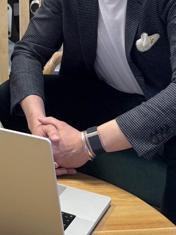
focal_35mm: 73
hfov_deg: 18.9
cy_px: -45
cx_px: -41
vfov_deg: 24.3
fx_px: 495
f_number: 1.78
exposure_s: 1/100
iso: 200
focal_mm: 6.76
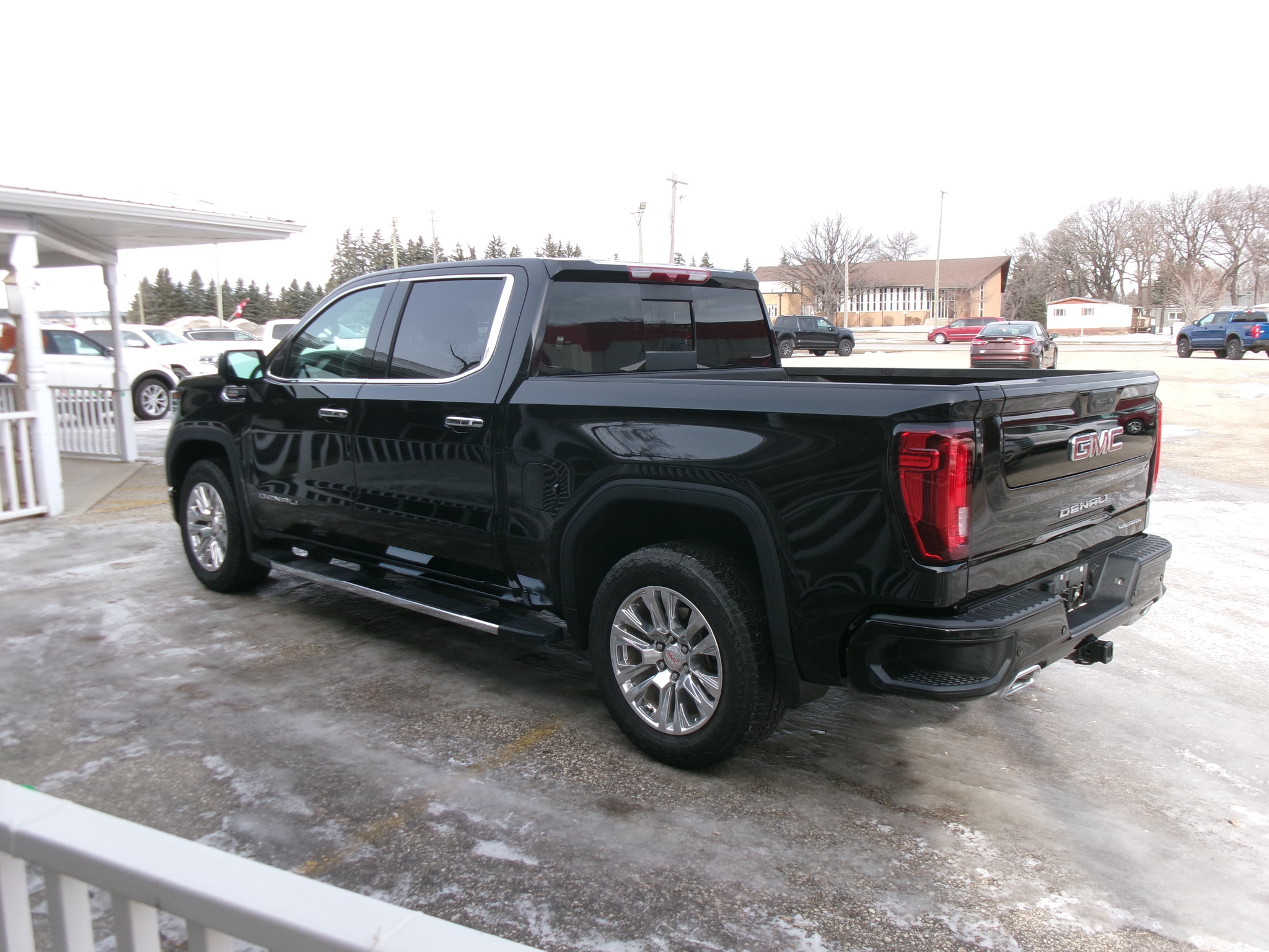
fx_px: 1026
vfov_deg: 49.7
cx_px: 634
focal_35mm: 28
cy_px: 476
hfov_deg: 63.4
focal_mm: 5.1
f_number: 3.9
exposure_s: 1/240
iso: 100
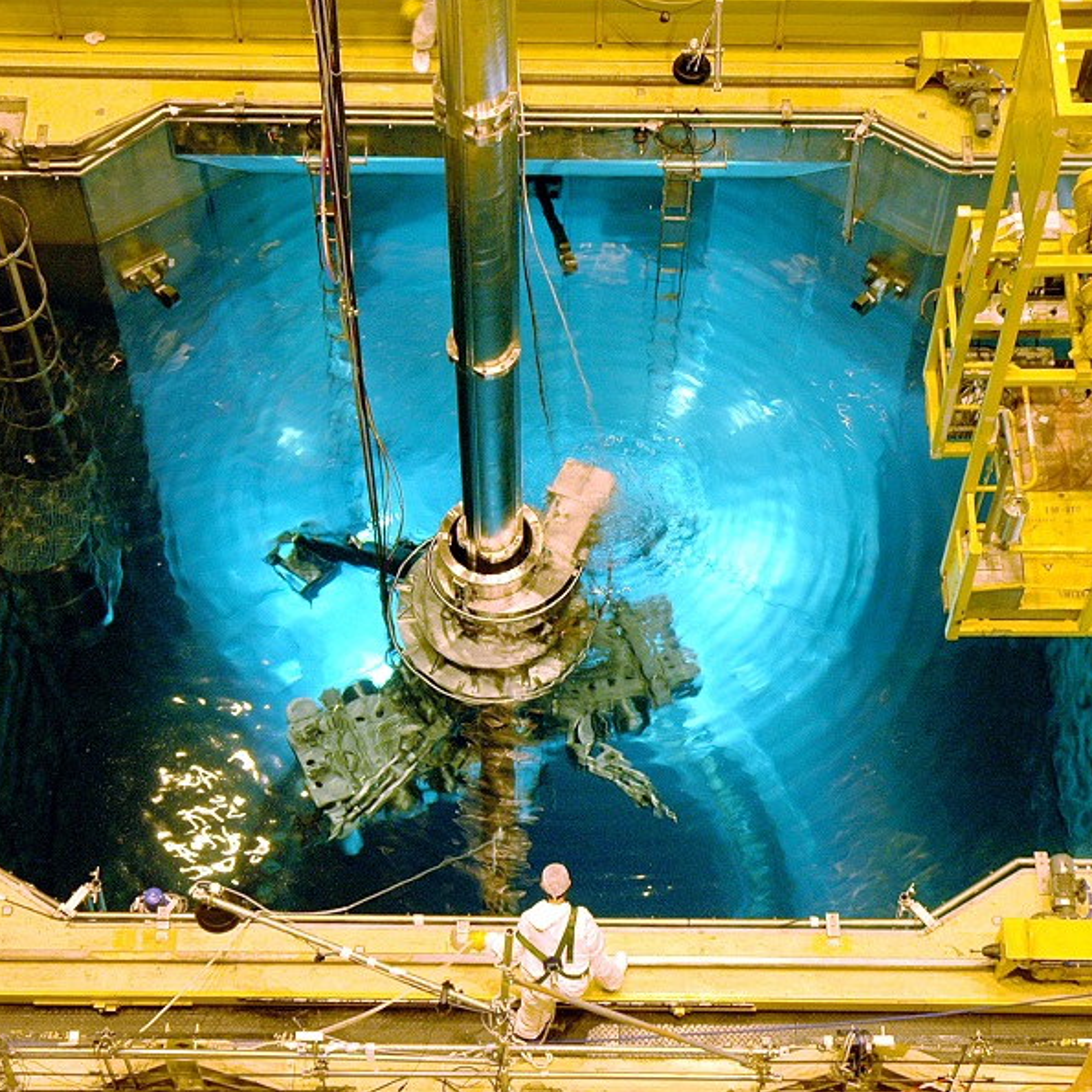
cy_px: 543
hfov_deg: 25.5
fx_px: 2414
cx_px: 557
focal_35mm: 68
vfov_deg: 25.5
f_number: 4.5
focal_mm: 35
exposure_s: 1/6
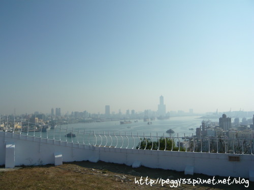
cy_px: 95
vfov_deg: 49.7
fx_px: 205
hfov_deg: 63.4
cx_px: 127
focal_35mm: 28
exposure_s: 1/500
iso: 100
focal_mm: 4.6
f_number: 8
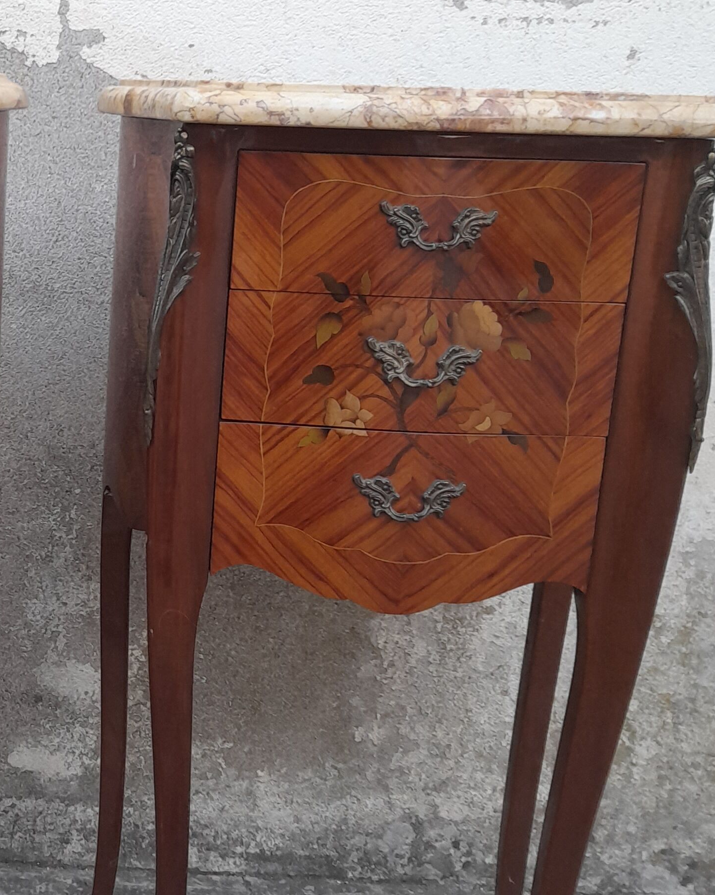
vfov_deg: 34.7
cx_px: 34
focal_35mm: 54
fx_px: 1429
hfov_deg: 26.9
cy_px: 460
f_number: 2
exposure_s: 1/50
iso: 125
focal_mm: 4.6
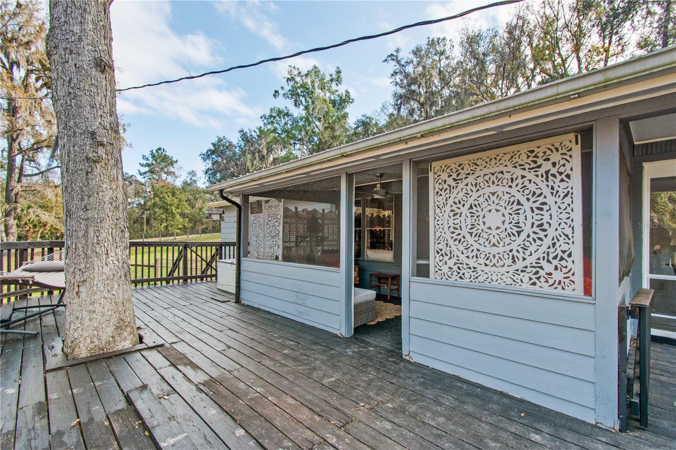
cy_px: 225
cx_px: 338
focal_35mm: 15
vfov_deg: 77.3
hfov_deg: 100.4
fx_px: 282
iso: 250
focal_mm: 10
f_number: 9
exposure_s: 1/30
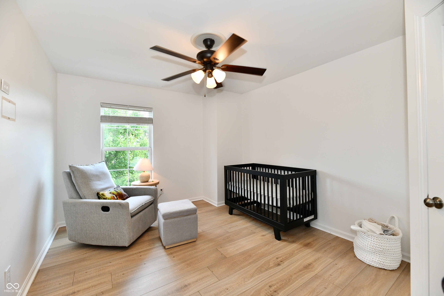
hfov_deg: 104.3
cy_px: 148
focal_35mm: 14
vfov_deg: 81.2
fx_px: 173
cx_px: 222
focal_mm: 14
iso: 800
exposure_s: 1/100
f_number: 7.1
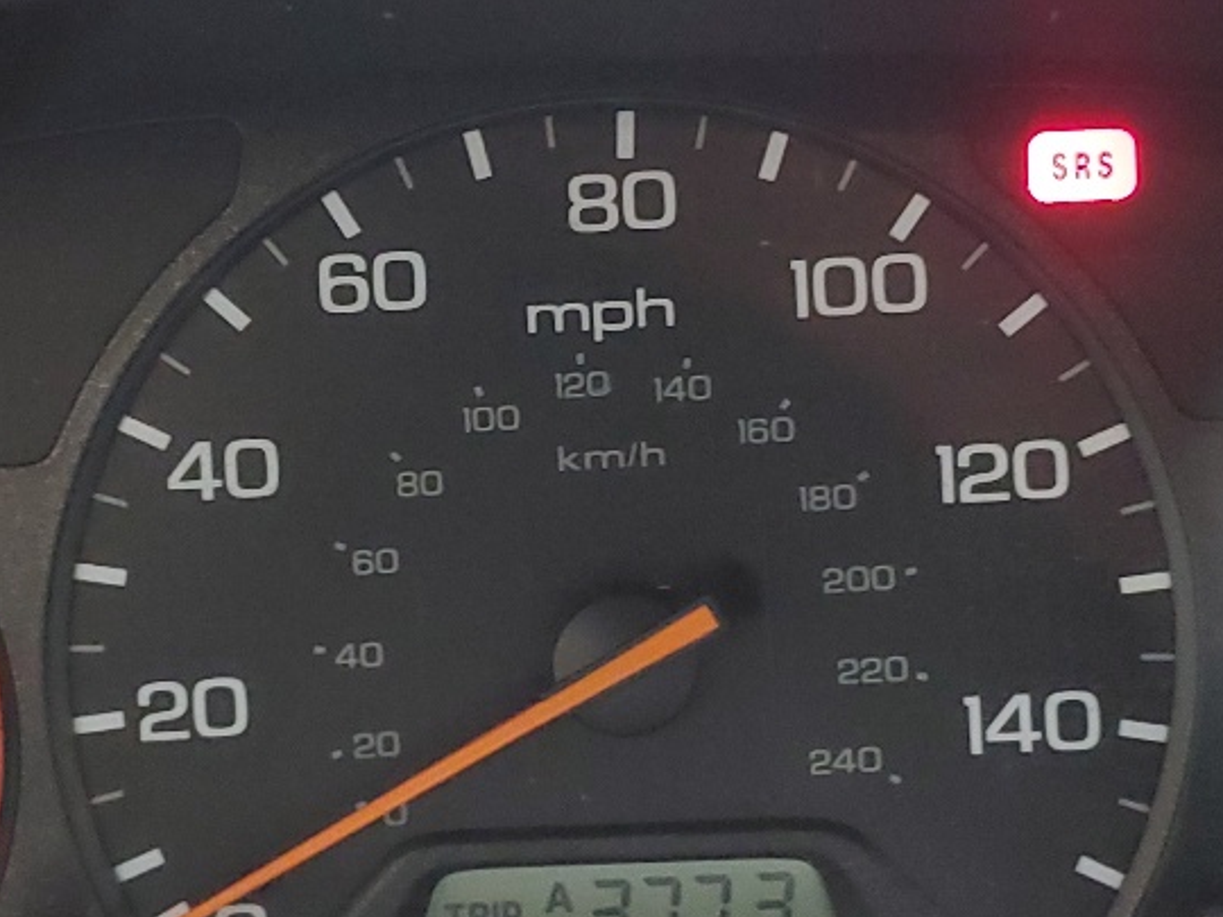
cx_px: 448
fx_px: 2720
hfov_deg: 25.3
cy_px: 485
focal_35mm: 77
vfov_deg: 19.1
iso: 310
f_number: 1.5
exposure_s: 1/24
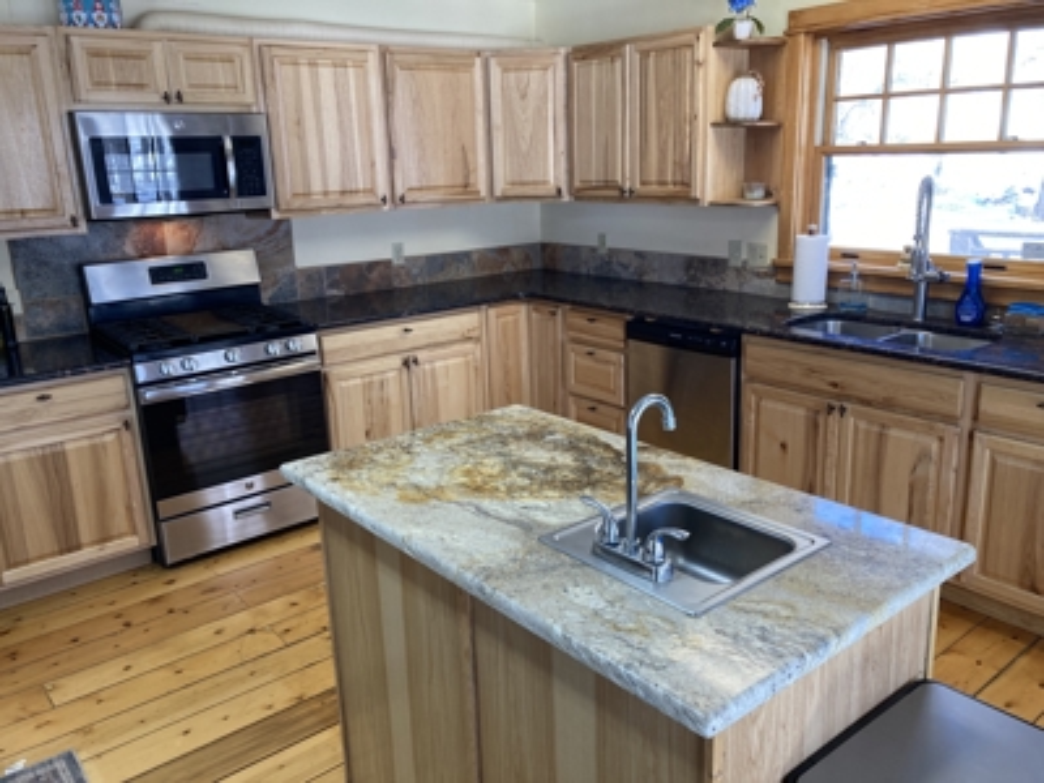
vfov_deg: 49.7
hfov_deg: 63.4
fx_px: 844
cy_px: 392
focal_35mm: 28
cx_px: 522
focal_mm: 3.99
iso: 50
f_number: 1.8
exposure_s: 1/60
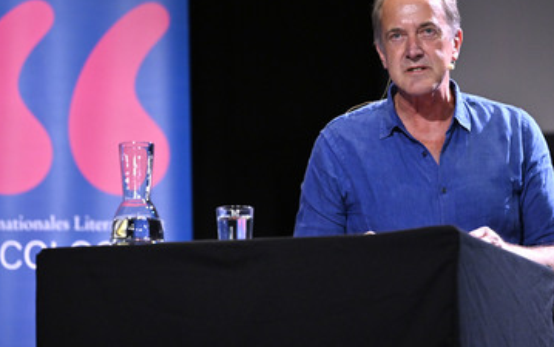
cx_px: 283
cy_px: 150
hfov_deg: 14.2
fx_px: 2221
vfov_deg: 8.9
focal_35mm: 147
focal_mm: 115
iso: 2500
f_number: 2.8
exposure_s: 1/320
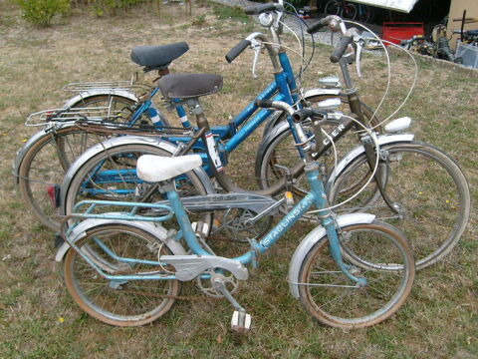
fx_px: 483
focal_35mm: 35
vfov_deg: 40.7
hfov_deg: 52.6
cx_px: 239
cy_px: 180
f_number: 7.1
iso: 80
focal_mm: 5.8
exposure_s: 1/180
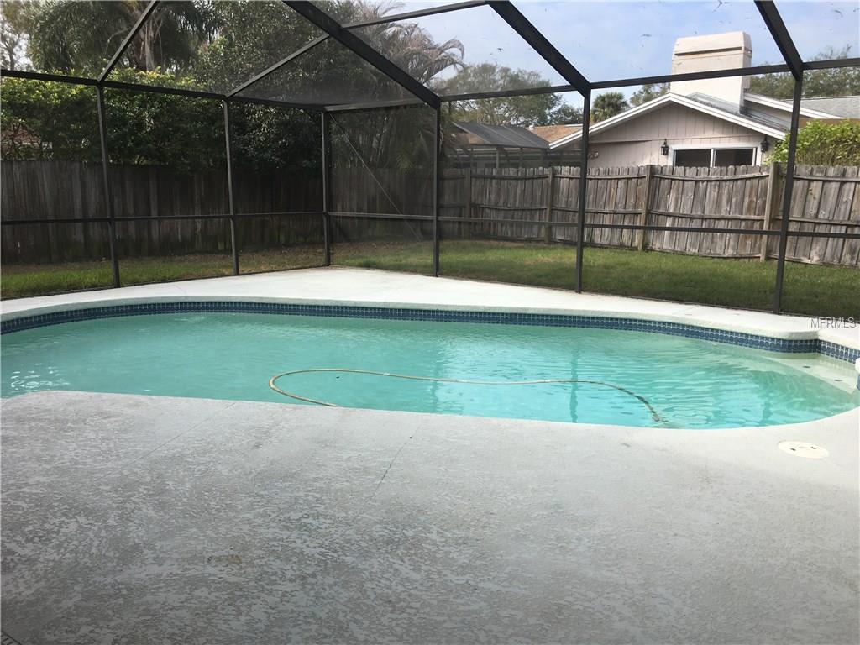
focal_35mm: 29
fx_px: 720
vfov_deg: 48.2
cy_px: 322
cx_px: 430
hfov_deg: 61.7
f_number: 2.2
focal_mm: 4.15
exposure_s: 1/625
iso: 25
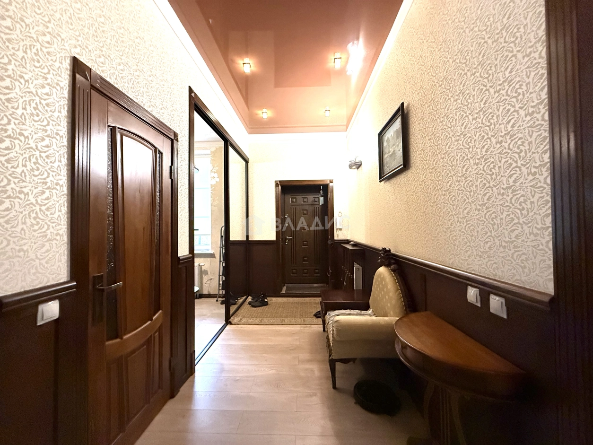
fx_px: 240
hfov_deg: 102.1
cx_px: 296
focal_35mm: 14
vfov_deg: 85.7
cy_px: 222
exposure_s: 1/50
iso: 640
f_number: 2.2
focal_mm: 2.22
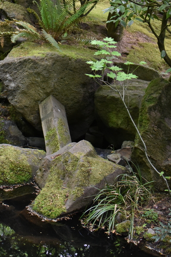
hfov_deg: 18.2
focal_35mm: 73
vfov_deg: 27.3
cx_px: 2
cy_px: 64
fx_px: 519
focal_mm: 34
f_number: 3.8
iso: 4000
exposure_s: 1/80
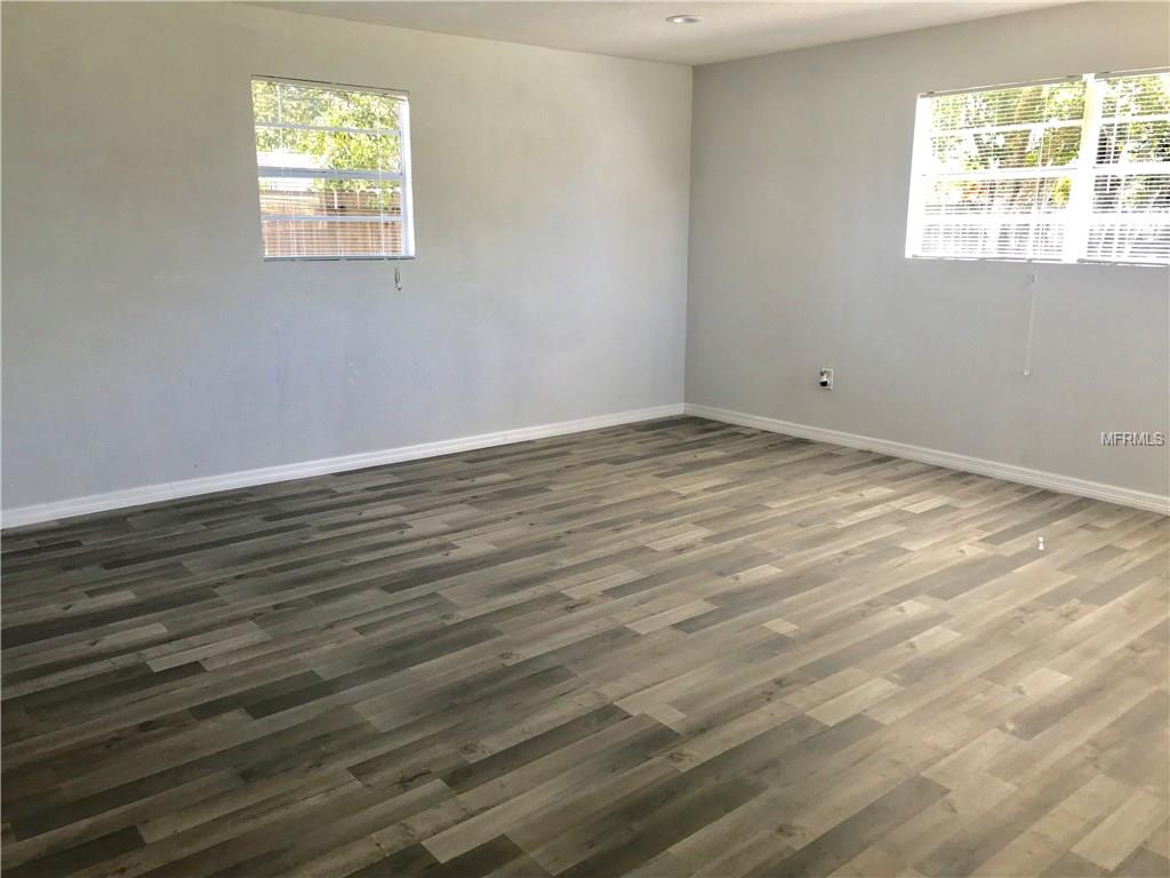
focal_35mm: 28
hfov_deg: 63.4
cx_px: 585
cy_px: 439
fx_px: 946
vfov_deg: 49.7
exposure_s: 1/60
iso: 25
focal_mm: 3.99
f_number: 1.8
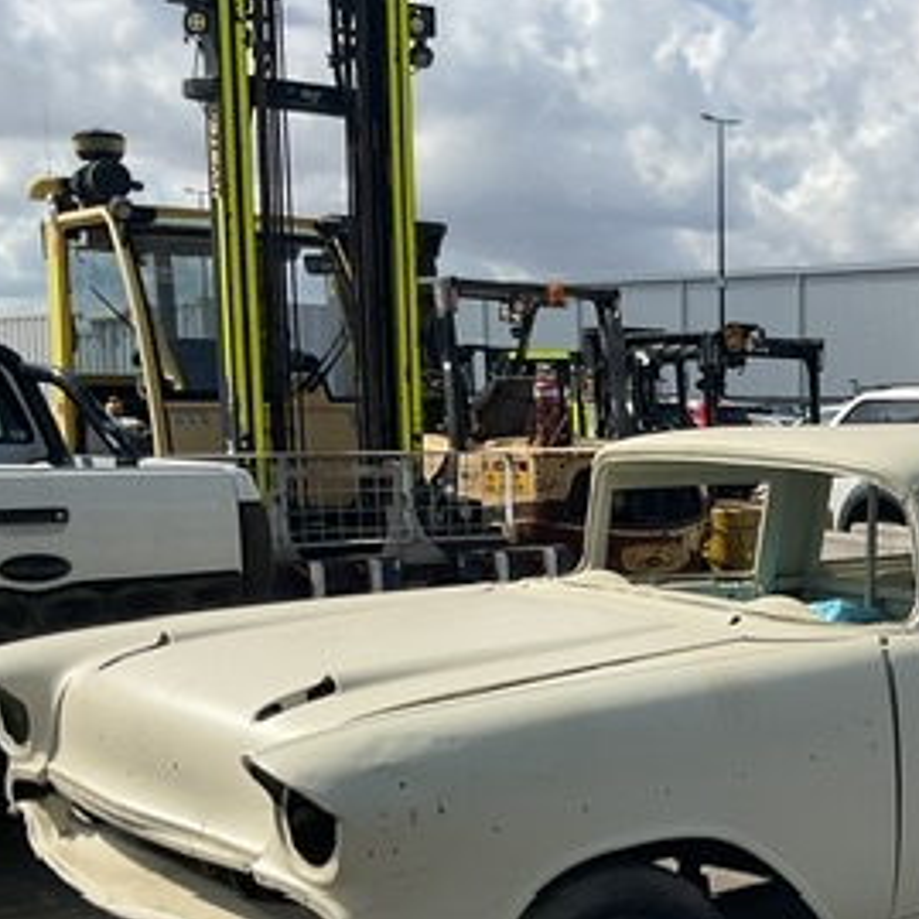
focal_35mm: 61
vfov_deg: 27.5
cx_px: 974
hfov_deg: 26.3
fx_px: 1832
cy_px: 758
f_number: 1.8
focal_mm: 3
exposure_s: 1/2227
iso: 16
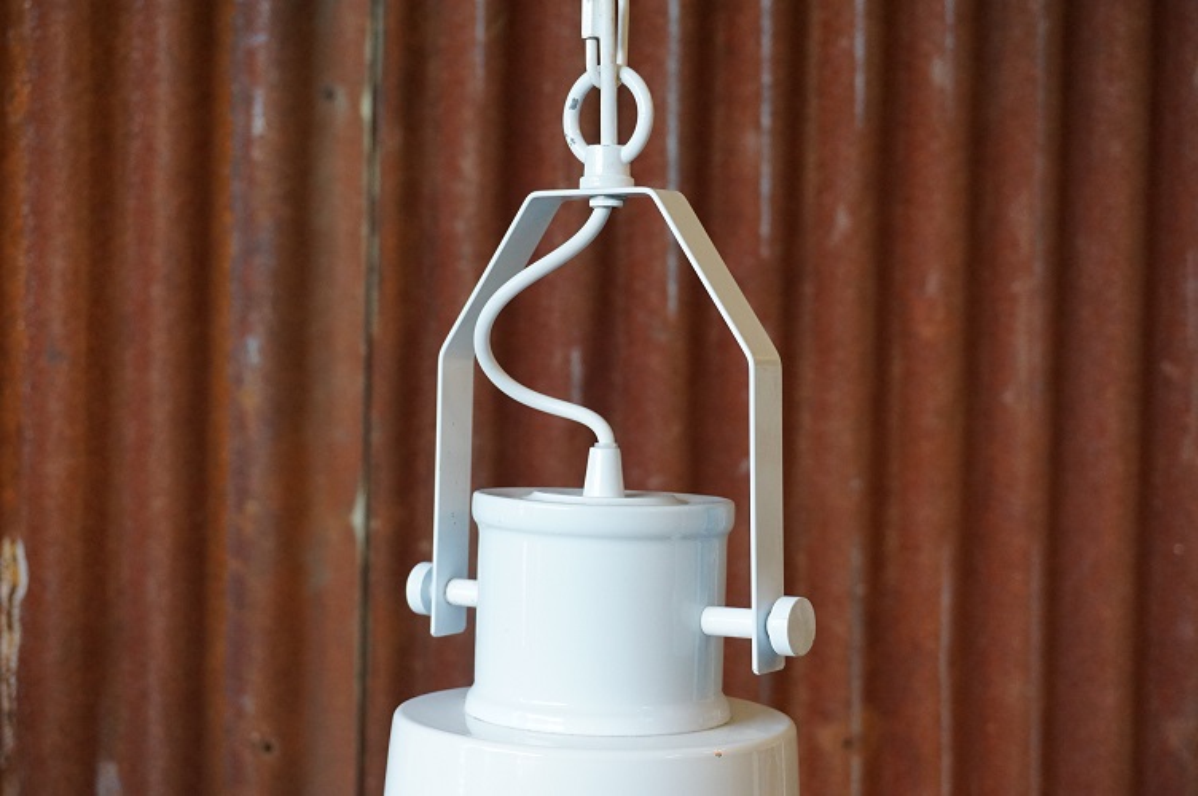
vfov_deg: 23.7
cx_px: 599
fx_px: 1895
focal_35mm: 57
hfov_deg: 35.1
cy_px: 398
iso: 2000
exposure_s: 1/160
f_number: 5.6
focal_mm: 38
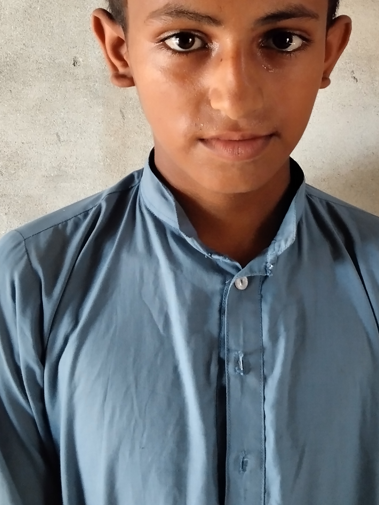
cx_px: 267
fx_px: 701
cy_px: 107
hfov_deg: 29.9
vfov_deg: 38.3
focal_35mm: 48
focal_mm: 2.78
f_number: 2
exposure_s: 1/50
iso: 263
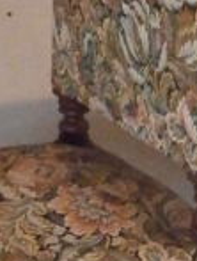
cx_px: 82
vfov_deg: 9.7
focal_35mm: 204
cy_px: 185
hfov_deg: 7.3
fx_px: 1541
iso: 1600
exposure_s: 1/100
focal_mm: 8.3
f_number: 3.4
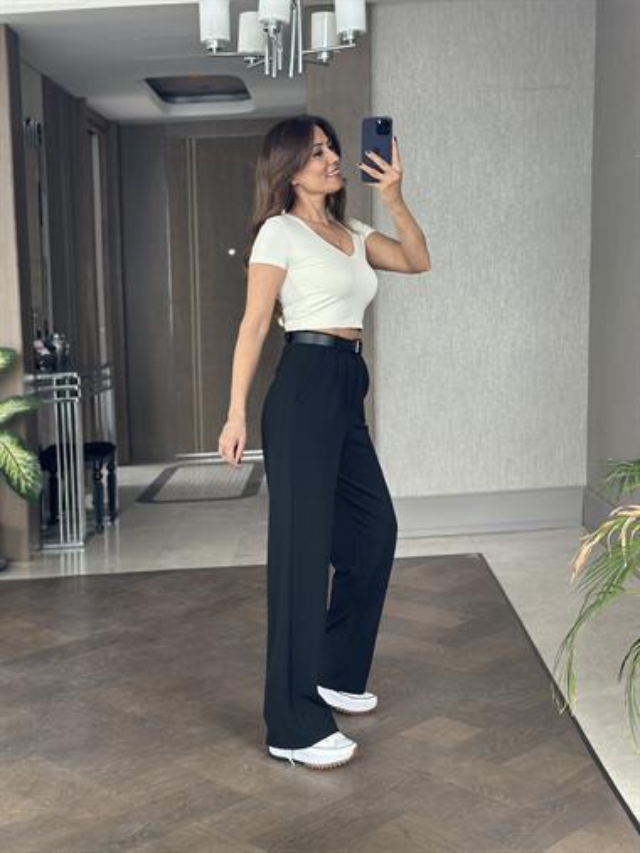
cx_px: 320
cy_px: 426
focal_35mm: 48
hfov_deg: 30.3
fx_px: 1182
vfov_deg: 39.6
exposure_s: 1/88
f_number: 1.78
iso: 125
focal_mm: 6.86
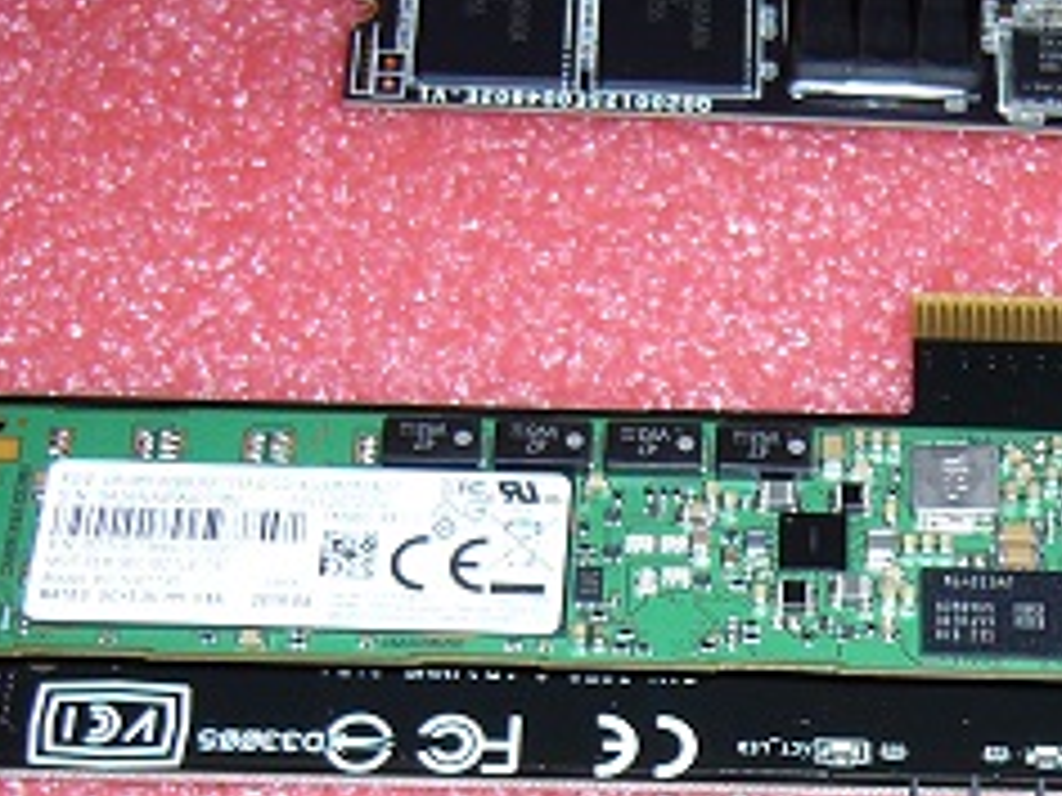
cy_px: 742
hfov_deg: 20.2
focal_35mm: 95
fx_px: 2915
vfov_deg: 15.4
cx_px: 972
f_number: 2.8
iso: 80
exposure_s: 1/30
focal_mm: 5.8
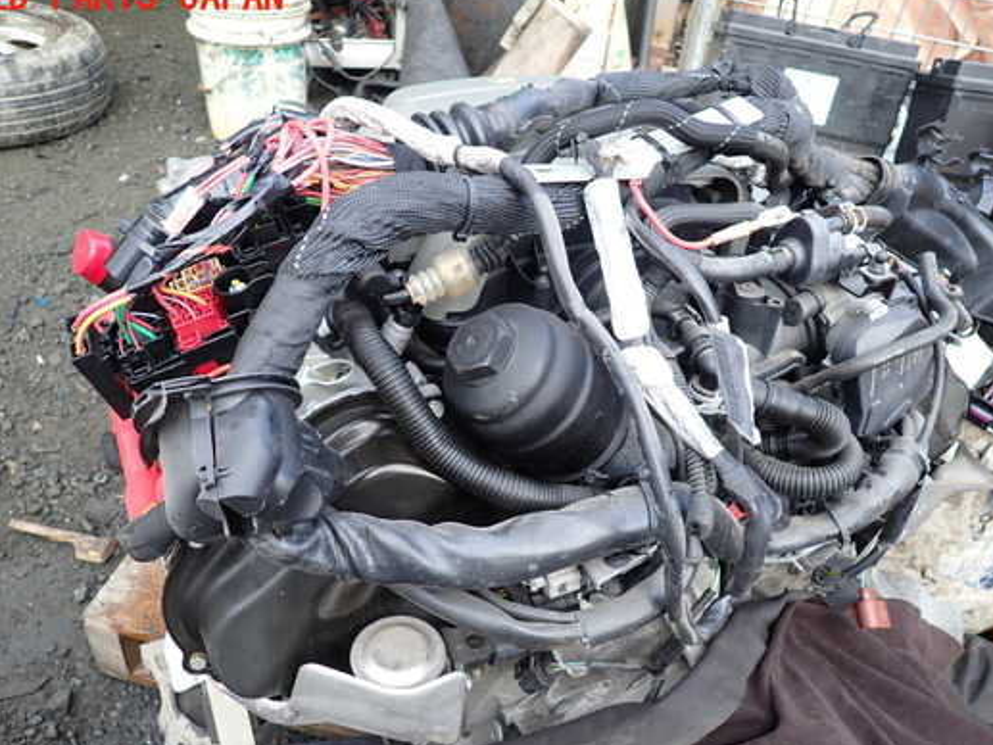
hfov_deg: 61.6
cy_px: 405
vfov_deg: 48.2
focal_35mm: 29
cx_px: 511
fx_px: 832
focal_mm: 4.5
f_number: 2
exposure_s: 1/80
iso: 100
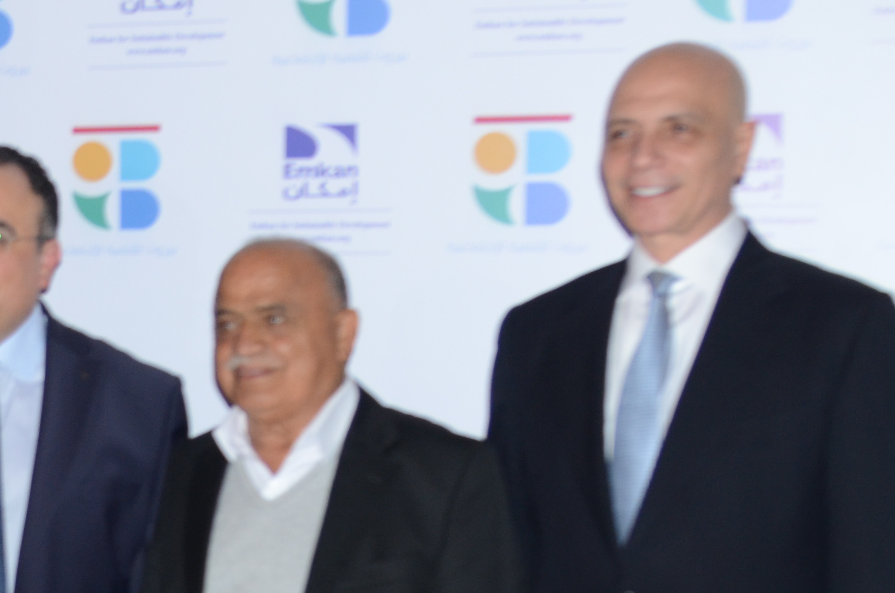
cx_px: -178
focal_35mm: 105
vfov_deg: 12.7
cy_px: 626
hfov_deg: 18.4
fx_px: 2612
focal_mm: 27
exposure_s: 1/250
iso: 500
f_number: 4.5
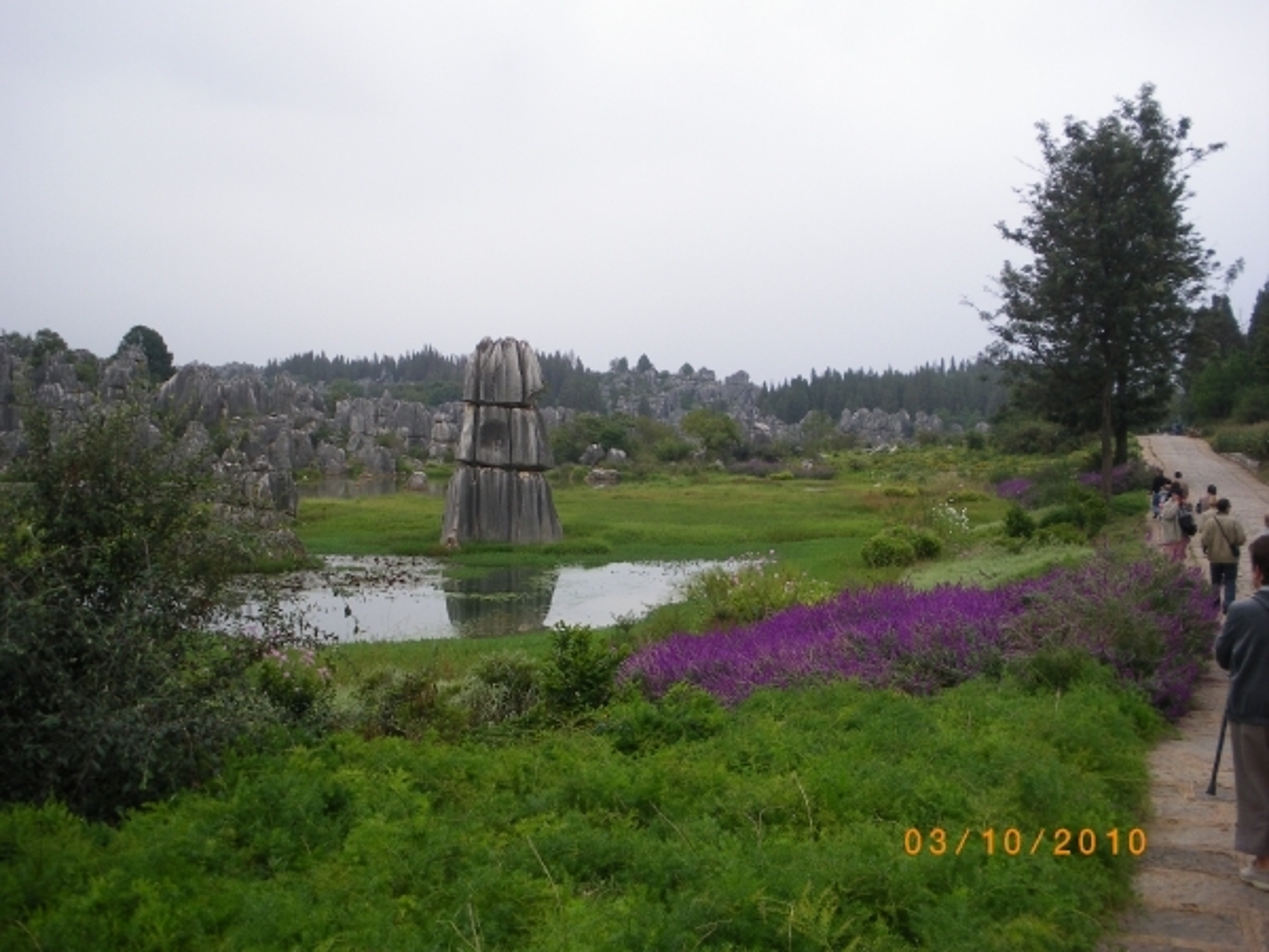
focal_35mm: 36
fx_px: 1320
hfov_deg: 51.4
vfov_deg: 39.7
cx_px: 634
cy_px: 476
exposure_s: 1/160
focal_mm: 6.3
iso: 80
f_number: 3.5
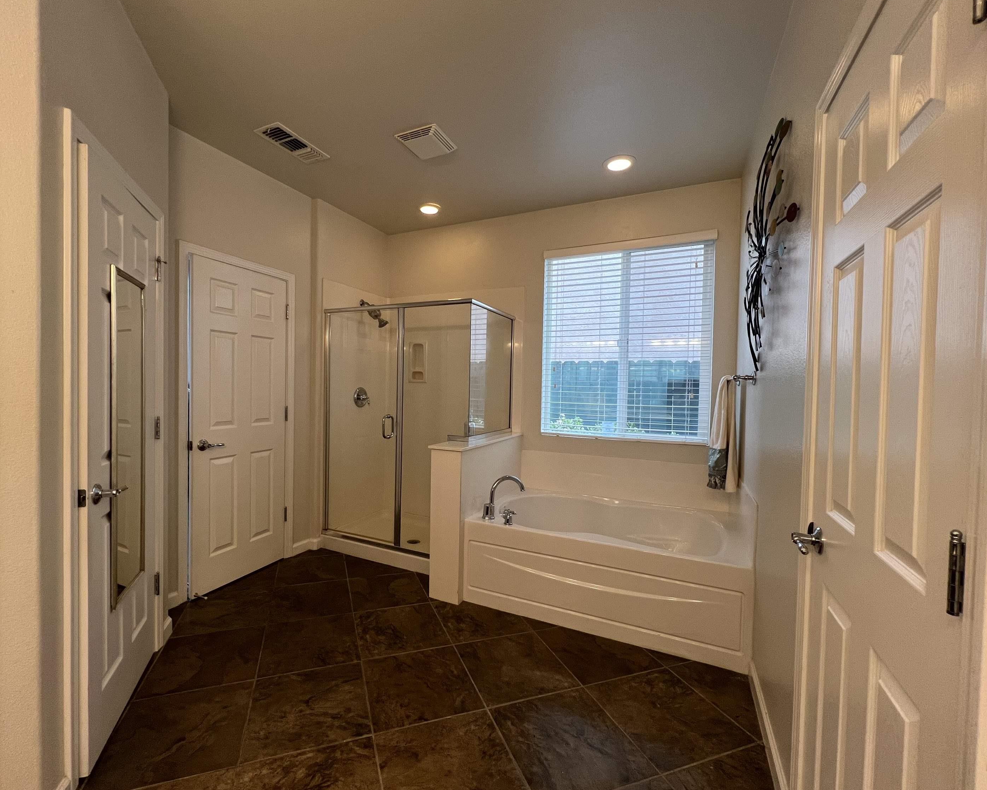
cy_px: 398
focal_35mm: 14
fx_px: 409
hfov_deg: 100.6
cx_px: 464
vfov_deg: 88.0
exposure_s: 1/120
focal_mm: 1.57
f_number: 1.8
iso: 125
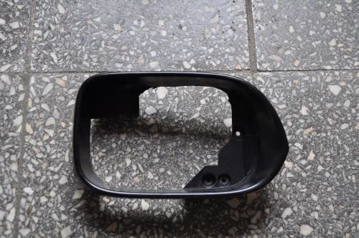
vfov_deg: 28.0
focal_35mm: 48
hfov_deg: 41.2
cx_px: 180
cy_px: 119
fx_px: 478
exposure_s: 1/60
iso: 500
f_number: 4.8
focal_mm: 32
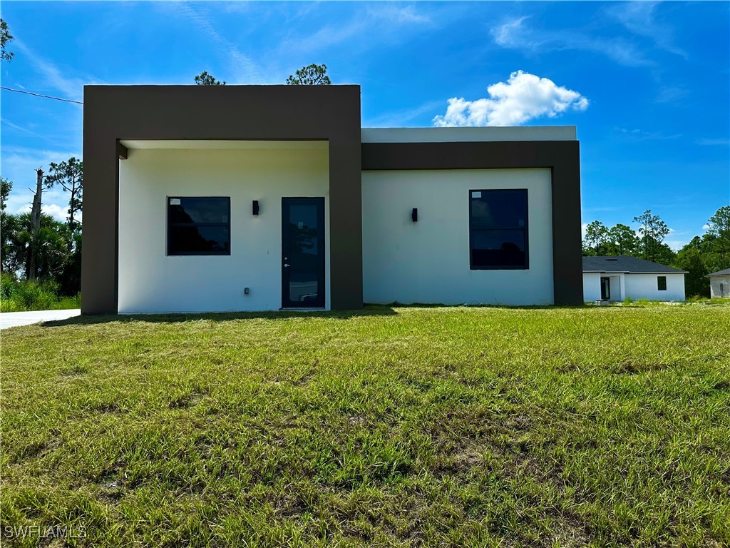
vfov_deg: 56.8
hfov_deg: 71.6
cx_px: 365
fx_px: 506
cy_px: 274
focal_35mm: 24
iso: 80
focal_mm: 6.86
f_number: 1.78
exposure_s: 1/4762
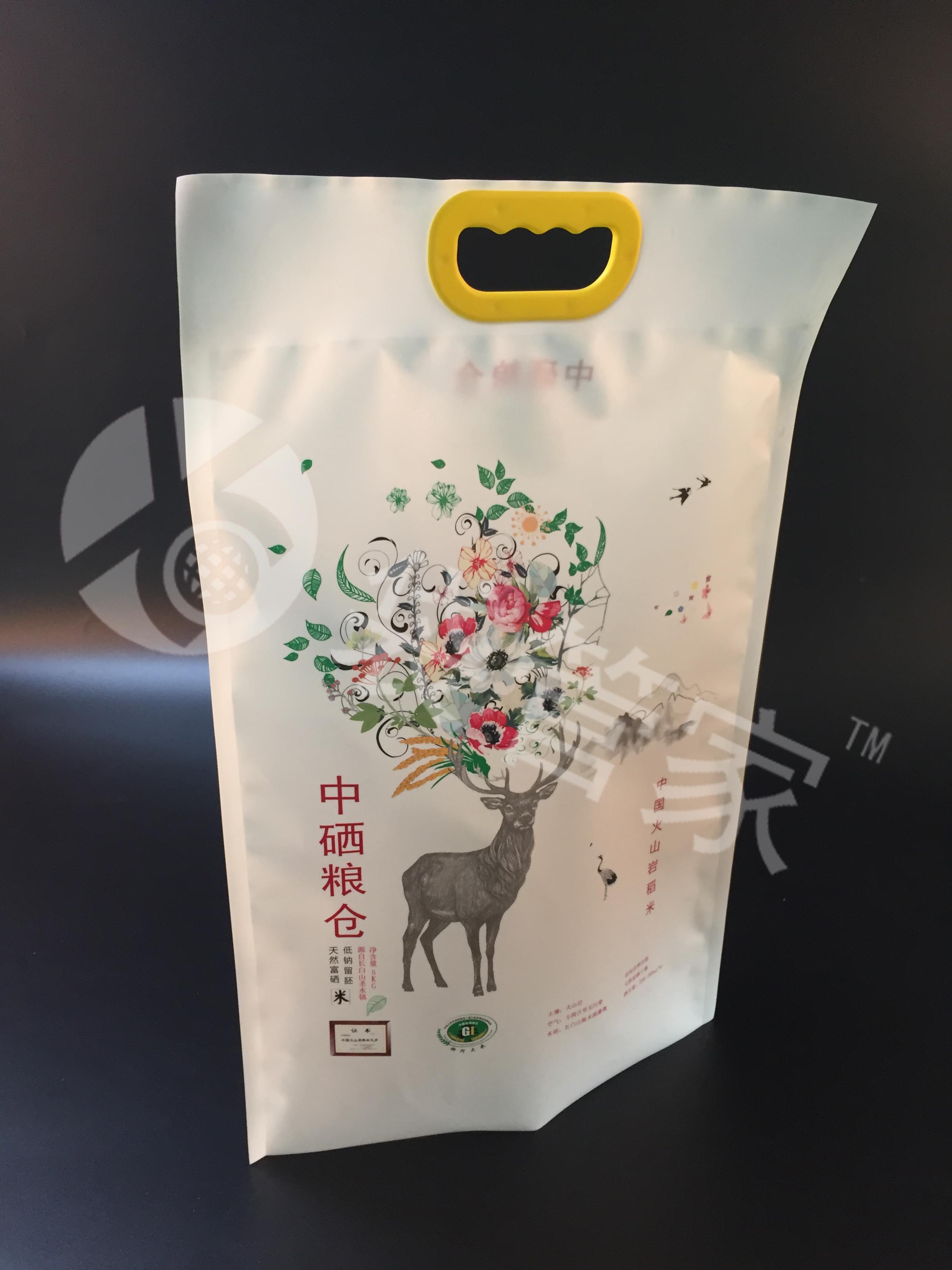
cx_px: 476
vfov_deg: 61.7
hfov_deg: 48.2
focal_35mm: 29
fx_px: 1063
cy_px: 635
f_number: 2.2
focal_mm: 4.15
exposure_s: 1/33
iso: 125
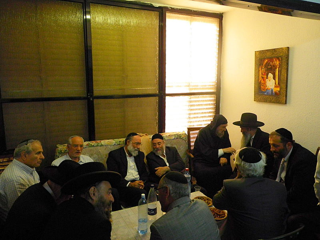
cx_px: 160
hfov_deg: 63.4
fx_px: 259
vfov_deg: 49.7
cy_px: 120
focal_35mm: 28
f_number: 2.6
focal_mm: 4.9
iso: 250
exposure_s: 1/60
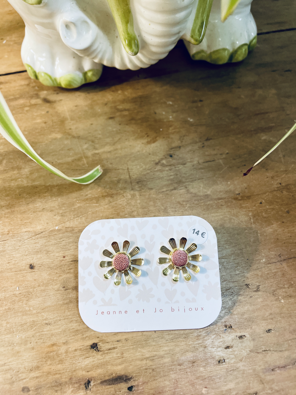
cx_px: 148
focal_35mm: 26
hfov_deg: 53.1
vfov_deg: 67.3
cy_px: 198
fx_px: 296
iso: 80
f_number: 1.6
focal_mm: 4.2
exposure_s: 1/100
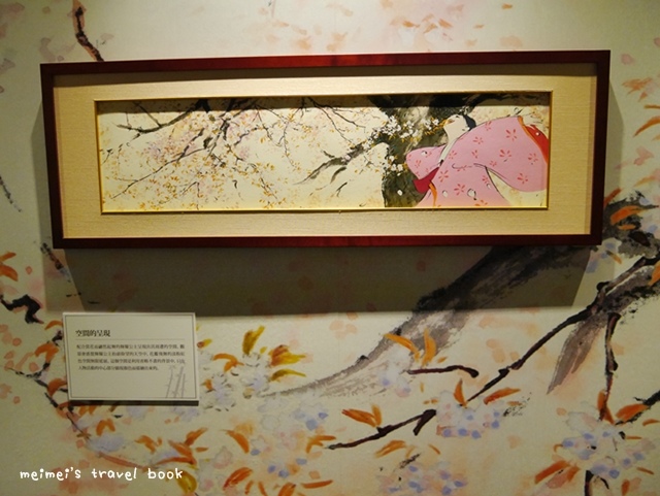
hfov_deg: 63.4
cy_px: 248
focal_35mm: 28
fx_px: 534
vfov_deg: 49.8
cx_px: 330
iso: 1600
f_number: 4.5
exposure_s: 1/40
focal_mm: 14
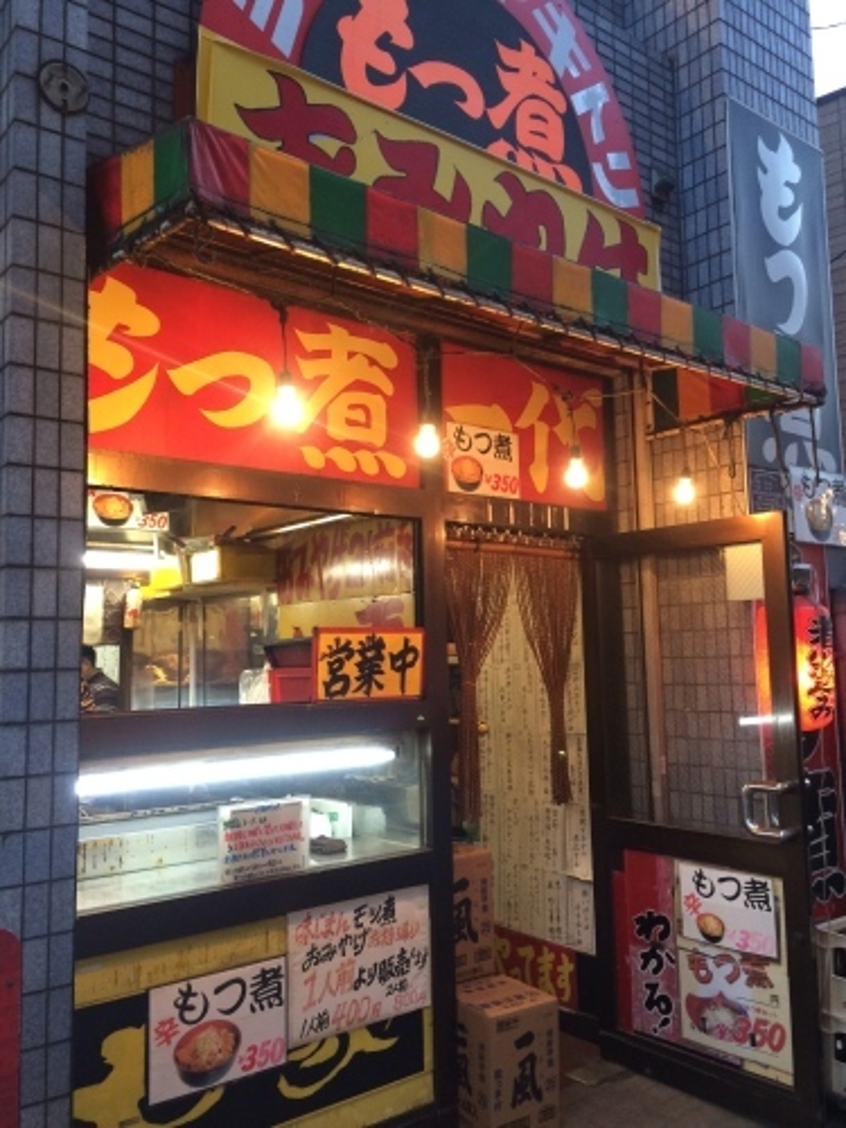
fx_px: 945
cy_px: 564
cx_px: 423
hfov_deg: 48.2
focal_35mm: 29
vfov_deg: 61.7
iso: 100
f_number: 2.2
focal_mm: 4.15
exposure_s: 1/30
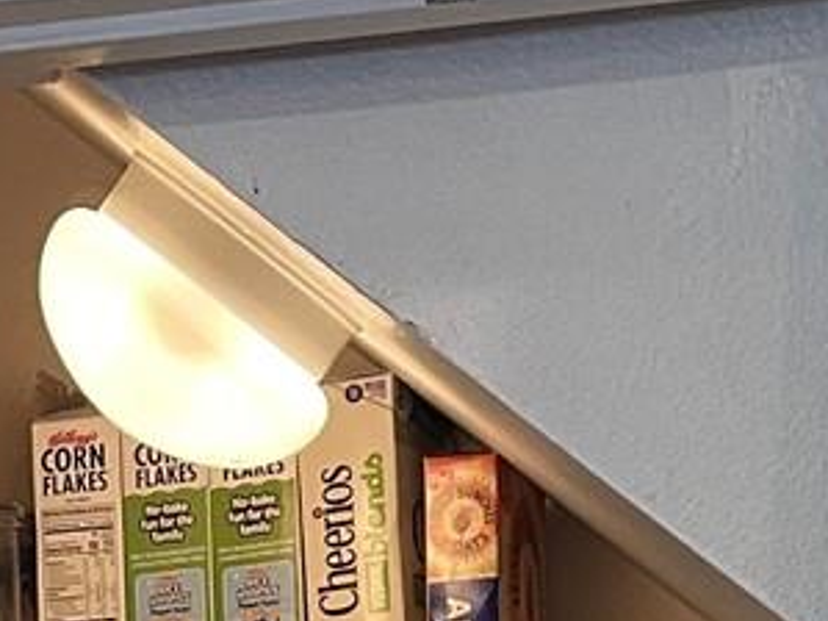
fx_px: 3204
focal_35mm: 134
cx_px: -208
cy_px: 1519
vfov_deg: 9.7
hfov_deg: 14.2
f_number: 1.6
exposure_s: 1/60
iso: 200
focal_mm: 5.1
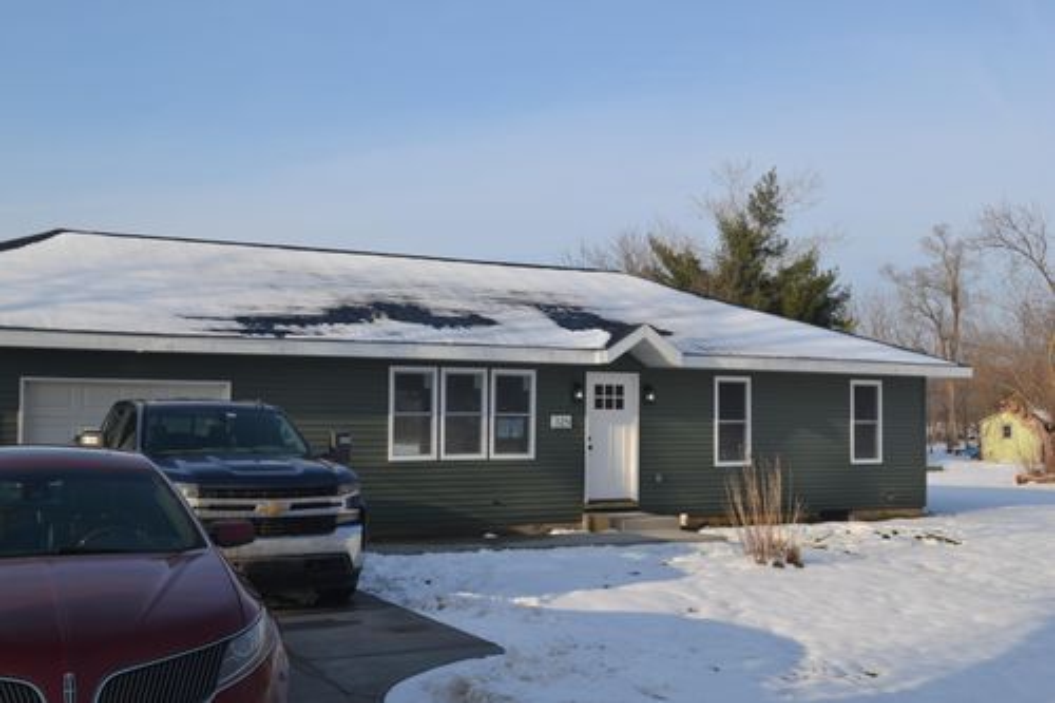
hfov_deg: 49.6
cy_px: 352
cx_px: 528
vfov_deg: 34.2
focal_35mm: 39
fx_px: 1142
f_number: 8
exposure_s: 1/250
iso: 100
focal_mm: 26
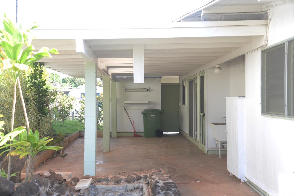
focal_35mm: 44
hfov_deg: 44.5
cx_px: 147
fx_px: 359
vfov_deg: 30.5
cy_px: 98
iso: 100
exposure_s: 1/50
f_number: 4.2
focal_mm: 44
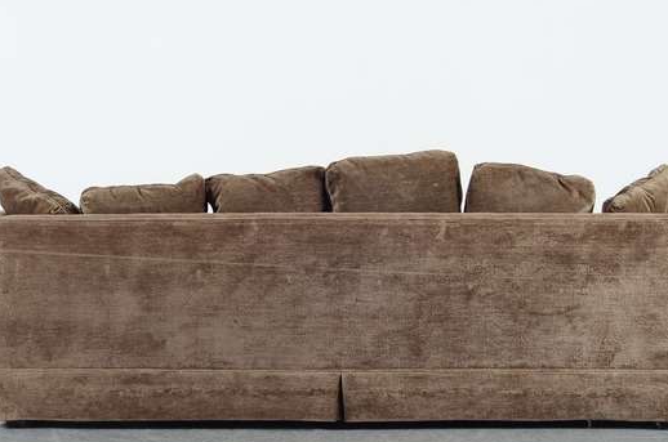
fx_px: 2092
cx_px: 335
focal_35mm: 113
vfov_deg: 12.1
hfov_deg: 18.1
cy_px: 216
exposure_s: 1/125
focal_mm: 50
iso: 100
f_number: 5.6
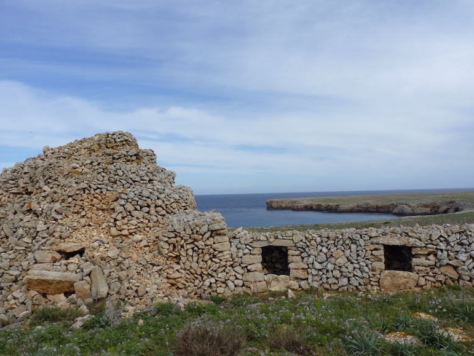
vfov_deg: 49.8
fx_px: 384
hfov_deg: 63.4
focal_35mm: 28
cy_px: 181
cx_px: 243
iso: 80
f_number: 5.6
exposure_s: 1/320
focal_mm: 4.8
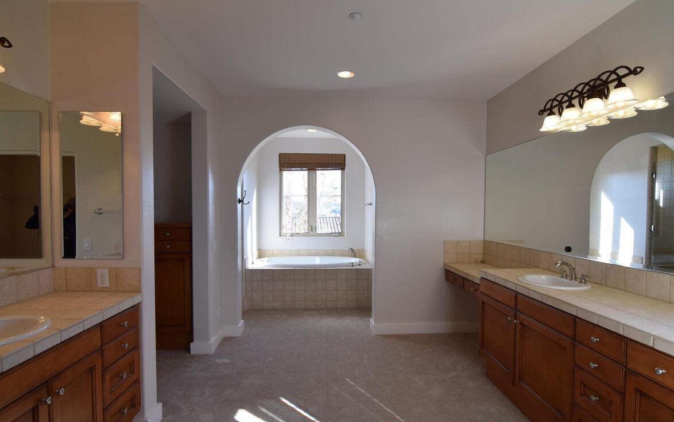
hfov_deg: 85.1
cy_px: 226
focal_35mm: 20
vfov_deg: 59.6
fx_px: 367
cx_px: 340
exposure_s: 1/125
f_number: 5.6
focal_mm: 12
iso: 400
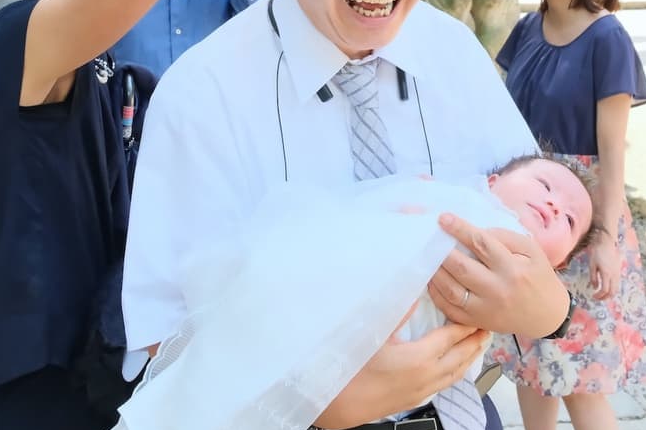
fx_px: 1040
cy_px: 10
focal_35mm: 58
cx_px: 363
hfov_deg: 34.5
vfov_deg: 22.5
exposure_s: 1/160
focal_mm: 17
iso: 1600
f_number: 6.3
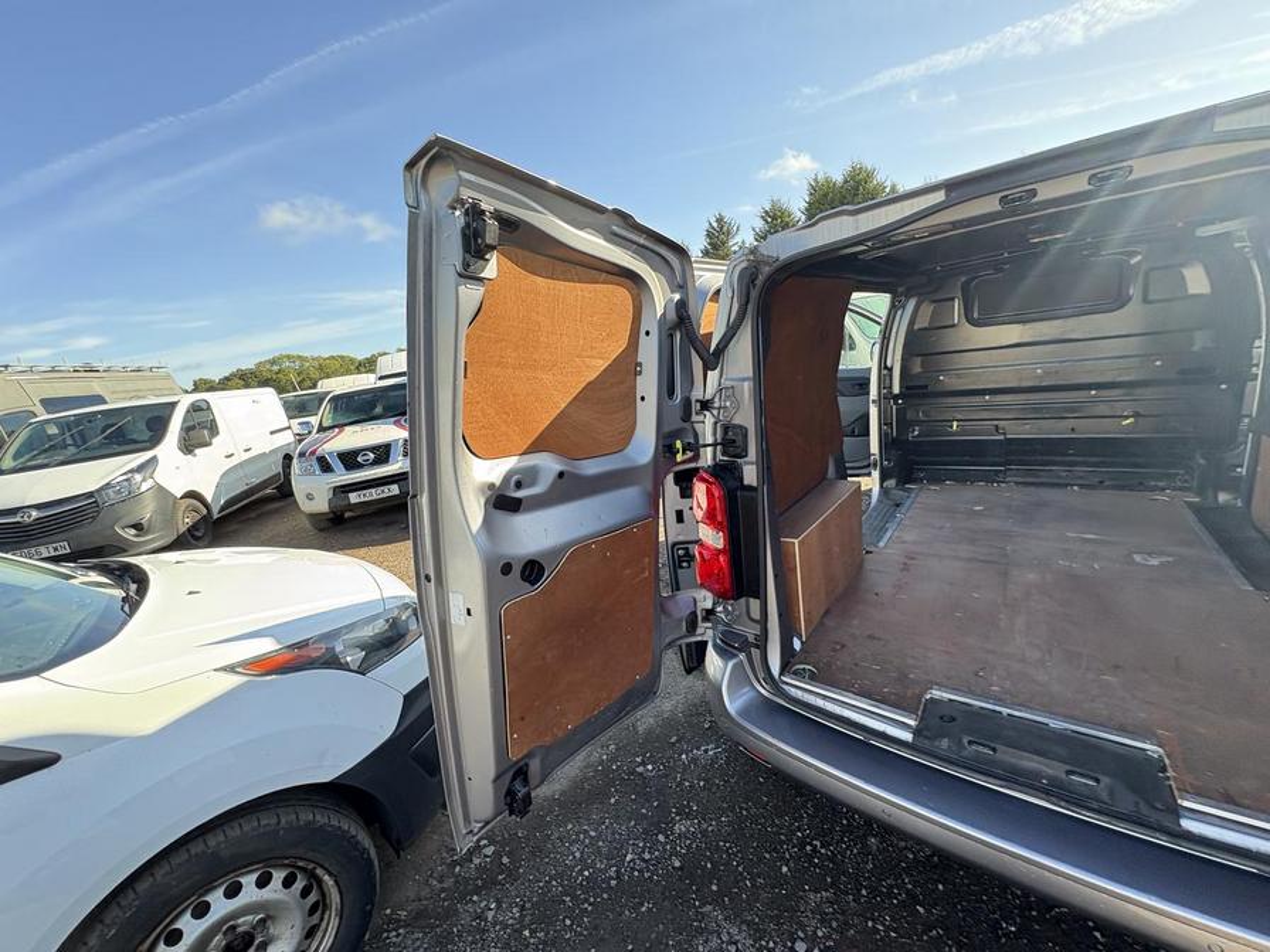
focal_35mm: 14
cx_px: 635
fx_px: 514
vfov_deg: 85.7
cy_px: 476
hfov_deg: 102.1
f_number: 2.2
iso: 50
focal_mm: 2.22
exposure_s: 1/170
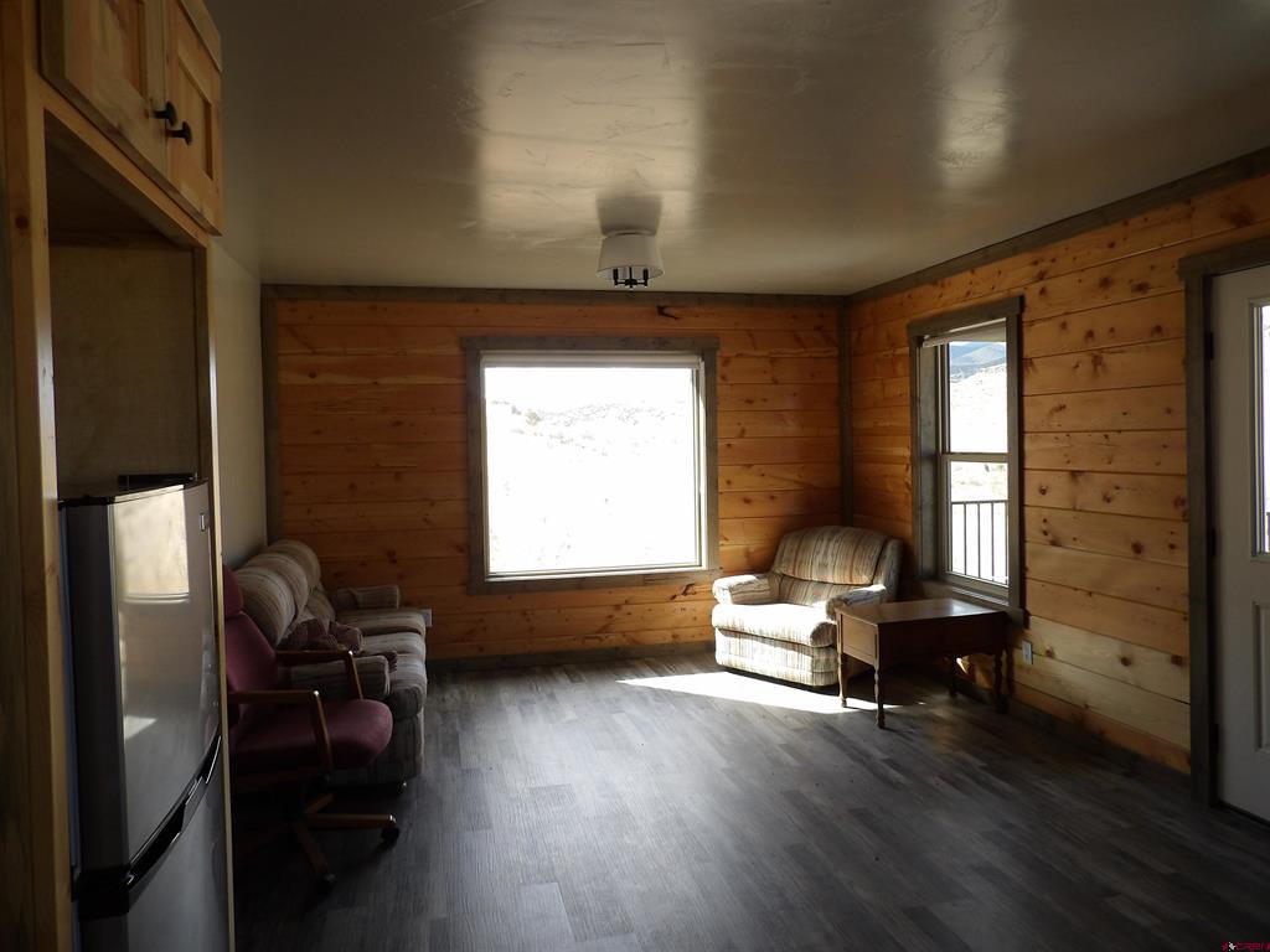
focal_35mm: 24
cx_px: 635
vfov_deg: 56.8
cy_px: 476
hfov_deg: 71.6
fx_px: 881
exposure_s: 1/106
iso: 100
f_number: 3.2
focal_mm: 4.3
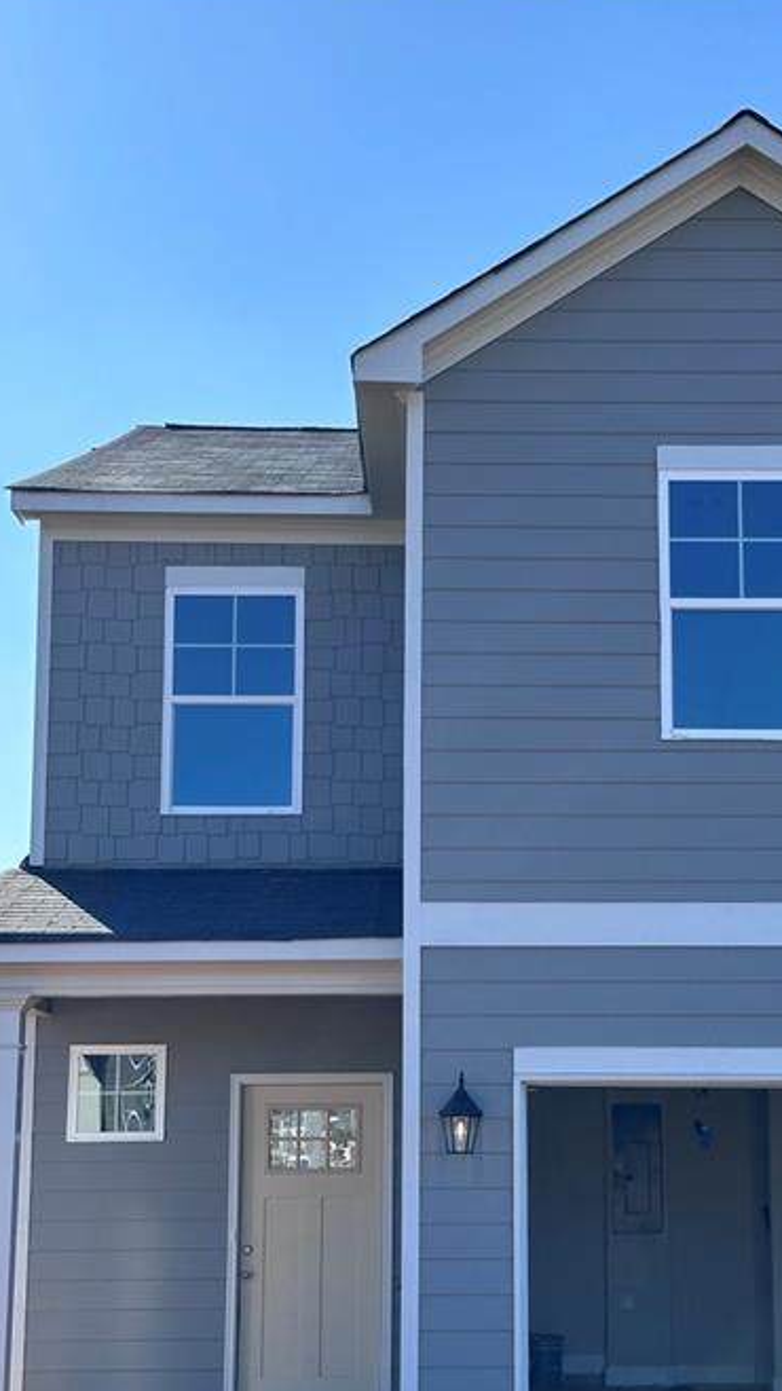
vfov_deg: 34.3
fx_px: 2249
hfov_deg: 19.6
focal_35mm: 61
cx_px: 535
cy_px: 789
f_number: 1.78
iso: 64
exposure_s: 1/2597
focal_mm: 6.86
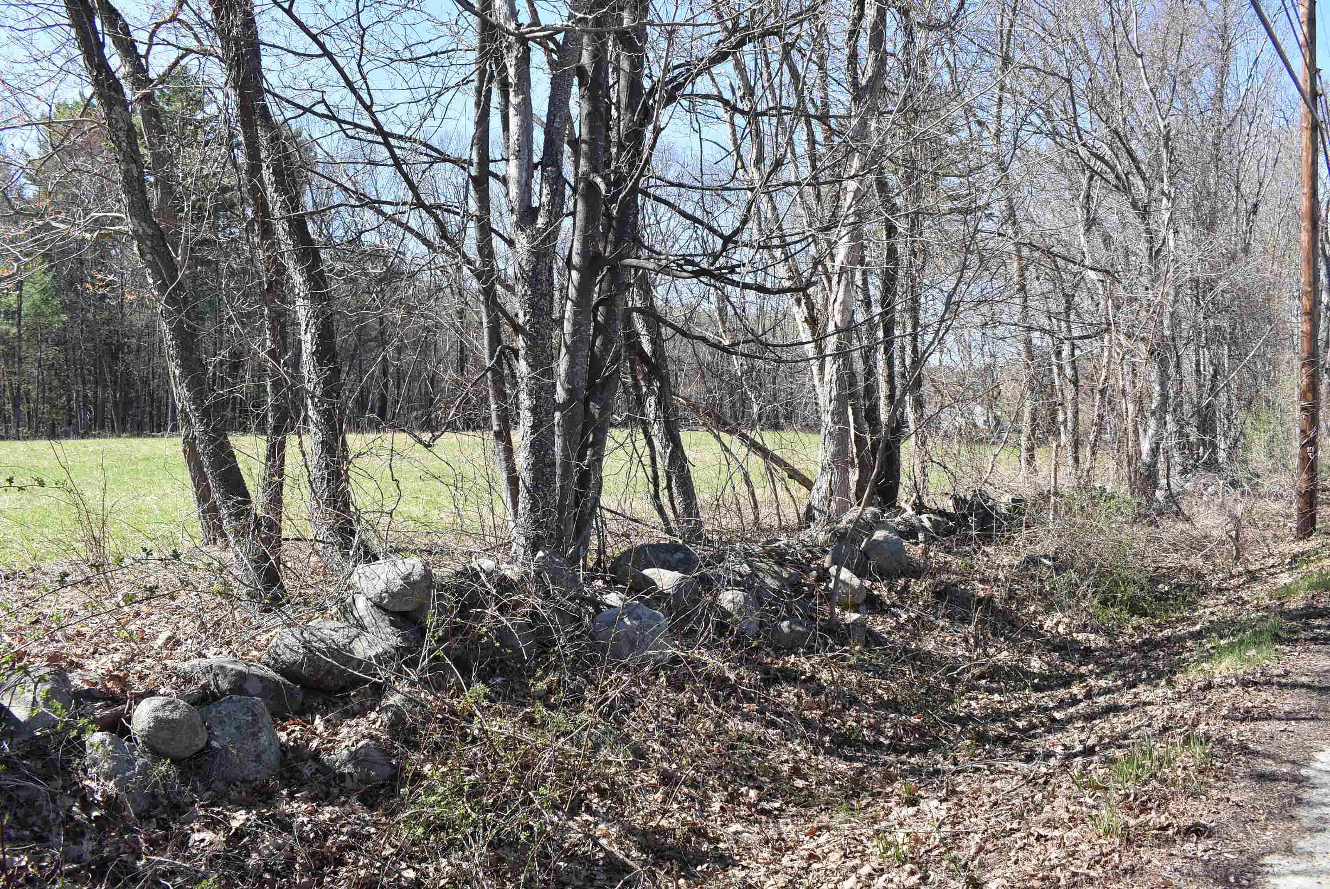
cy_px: 444
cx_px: 665
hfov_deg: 61.9
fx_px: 1109
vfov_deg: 43.7
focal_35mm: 30
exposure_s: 1/250
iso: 250
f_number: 8
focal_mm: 20
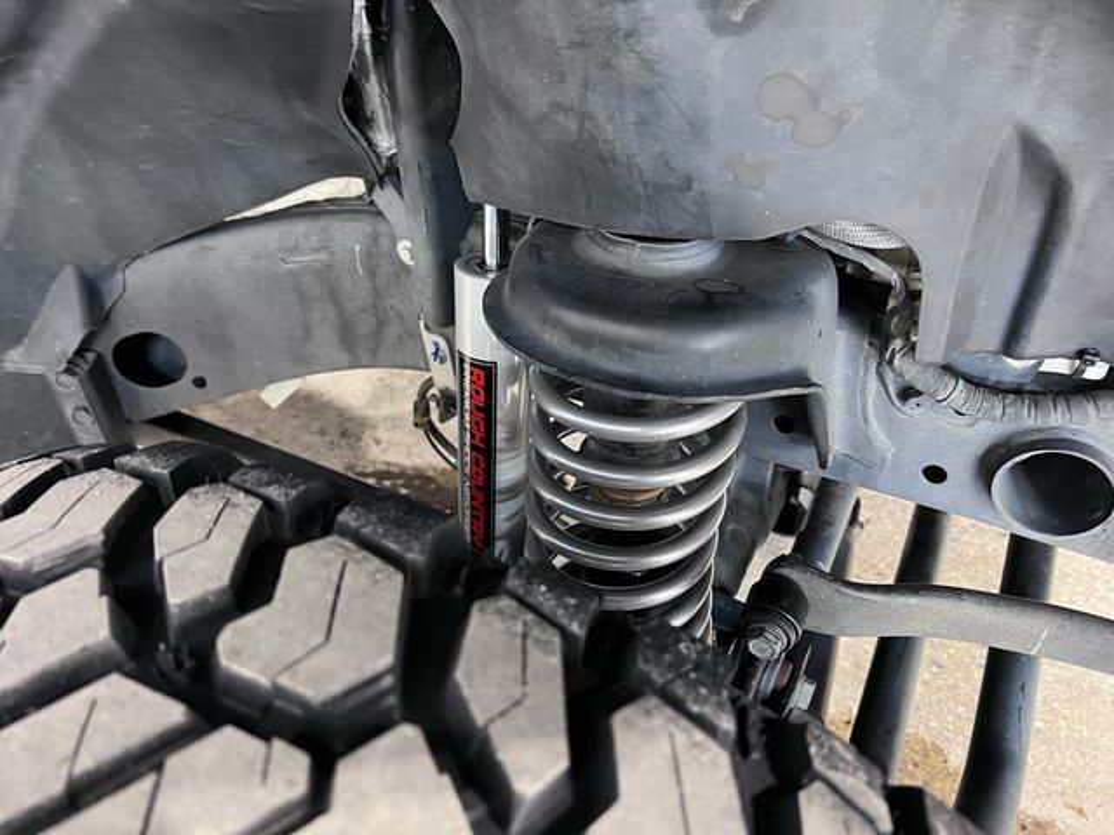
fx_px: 837
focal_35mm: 26
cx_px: 557
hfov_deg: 67.3
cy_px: 418
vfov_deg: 53.1
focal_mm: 5.7
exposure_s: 1/40
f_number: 1.5
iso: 400
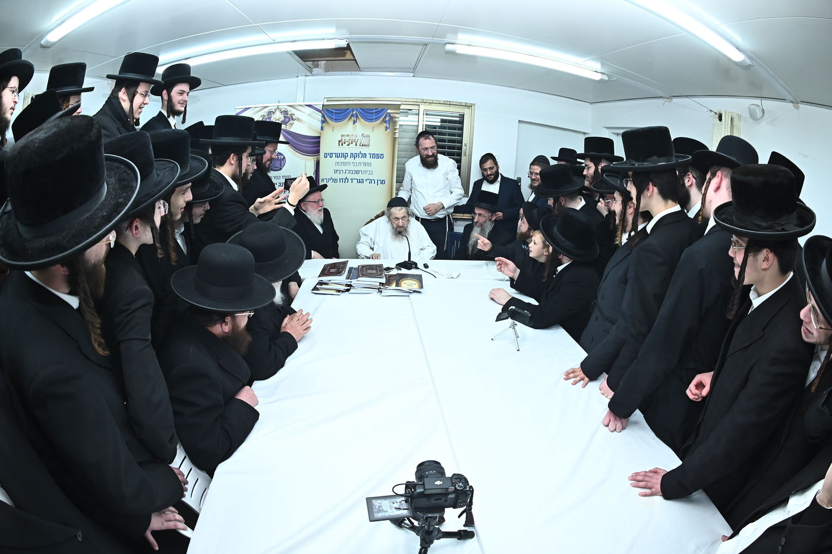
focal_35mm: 16
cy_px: 277
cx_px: 416
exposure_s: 1/160
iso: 1600
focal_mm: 16
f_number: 9
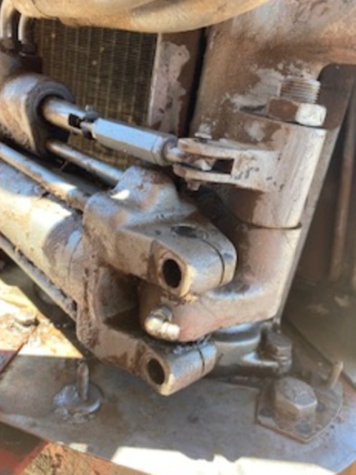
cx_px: 180
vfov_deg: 65.3
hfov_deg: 51.3
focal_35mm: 27
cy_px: 243
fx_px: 370
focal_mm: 4.25
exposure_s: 1/121
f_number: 1.8
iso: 50
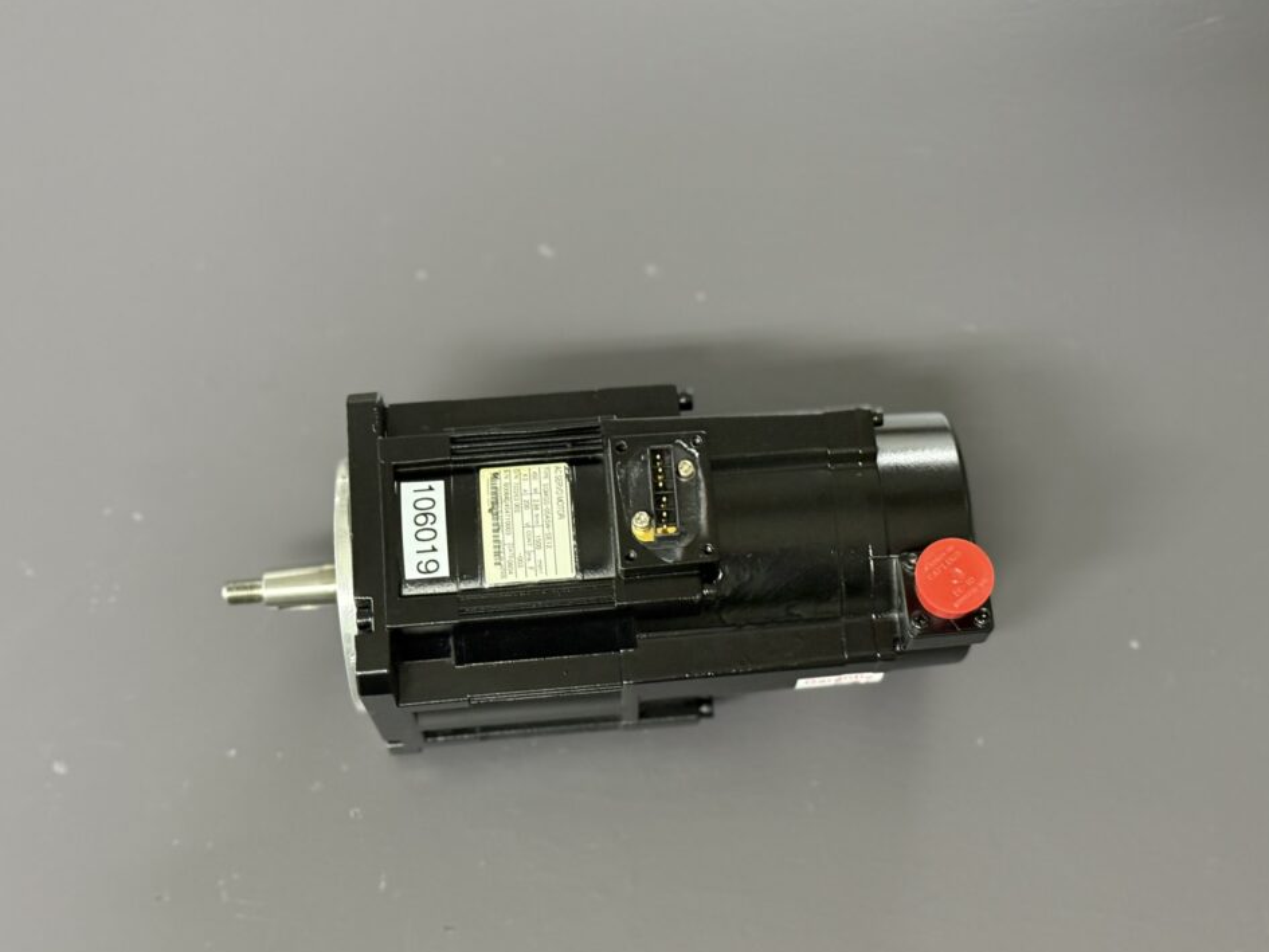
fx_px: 1907
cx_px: 666
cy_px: 489
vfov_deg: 28.0
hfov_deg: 36.8
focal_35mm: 52
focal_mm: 6.76
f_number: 1.78
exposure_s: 1/33
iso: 500
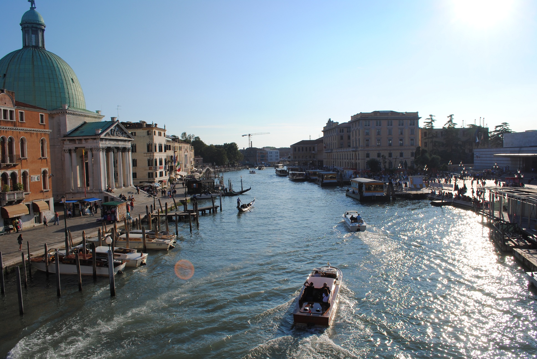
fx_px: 403
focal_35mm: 27
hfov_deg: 67.3
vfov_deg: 48.0
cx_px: 268
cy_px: 180
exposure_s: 1/400
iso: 100
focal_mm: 18
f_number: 10
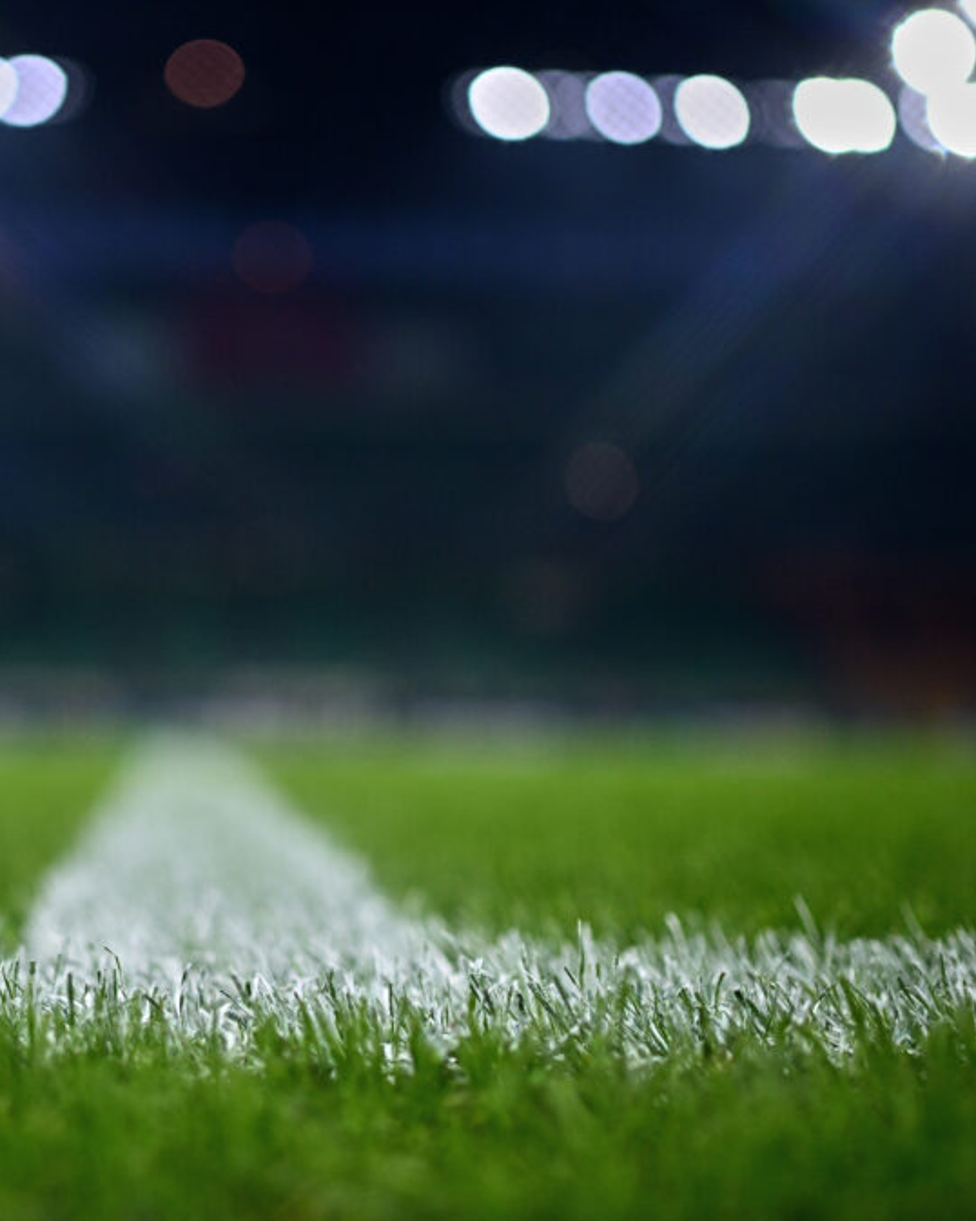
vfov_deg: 37.3
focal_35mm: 50
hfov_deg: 29.7
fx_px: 1806
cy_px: 616
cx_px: 230
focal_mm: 35
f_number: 1.8
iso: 500
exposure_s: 1/2000
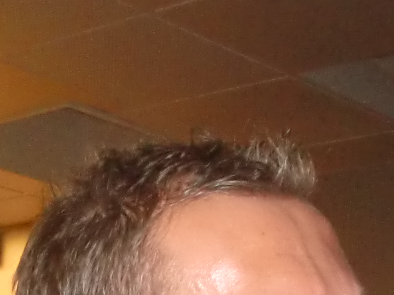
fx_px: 1366
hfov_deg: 16.2
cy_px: 587
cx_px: 31
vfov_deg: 11.2
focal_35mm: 120
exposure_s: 1/50
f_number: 2.6
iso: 400
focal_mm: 4.65
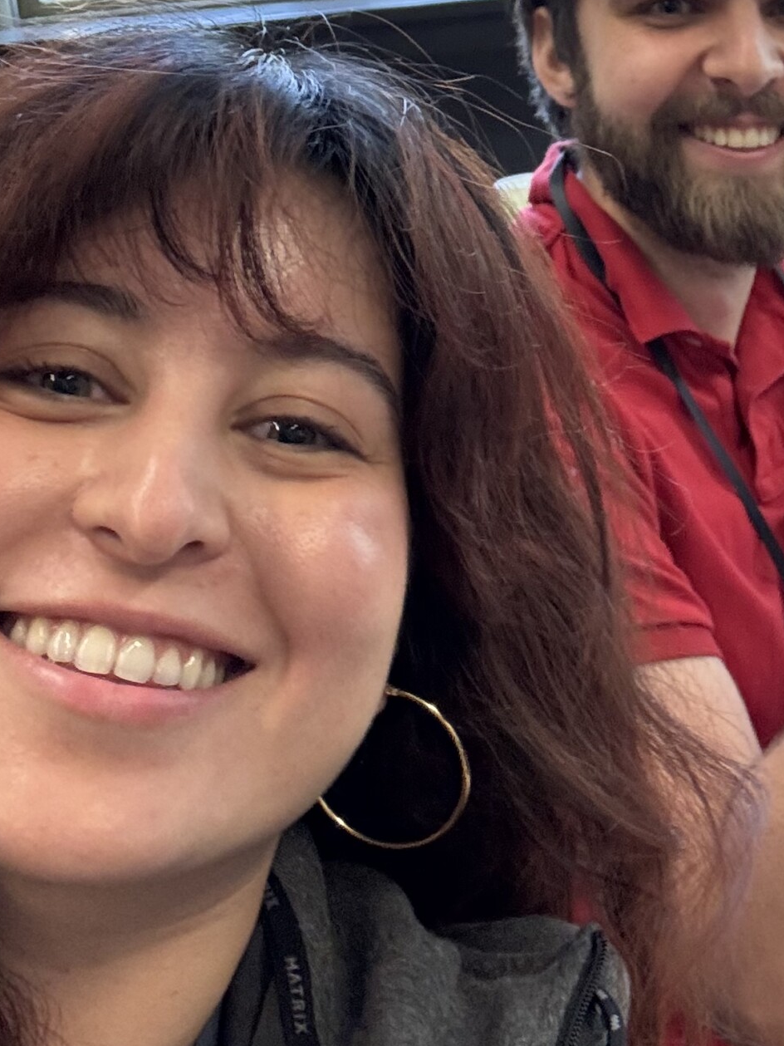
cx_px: 685
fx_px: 1842
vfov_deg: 30.8
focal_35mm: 61
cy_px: 184
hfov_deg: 23.5
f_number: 1.9
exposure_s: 1/60
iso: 200
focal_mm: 2.69
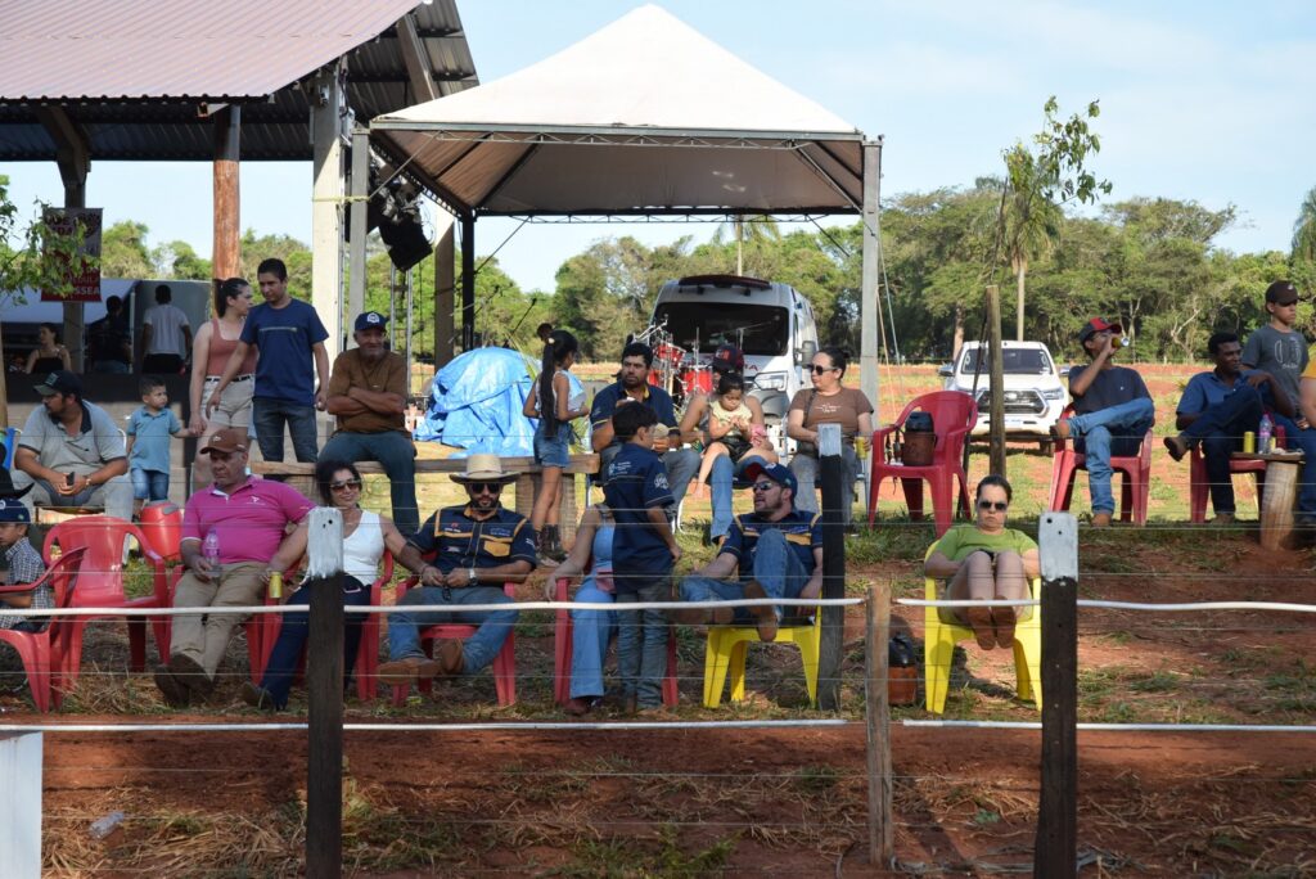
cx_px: 658
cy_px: 440
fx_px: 3401
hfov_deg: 21.9
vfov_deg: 14.7
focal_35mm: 93
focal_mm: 62
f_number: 6.3
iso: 400
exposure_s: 1/640
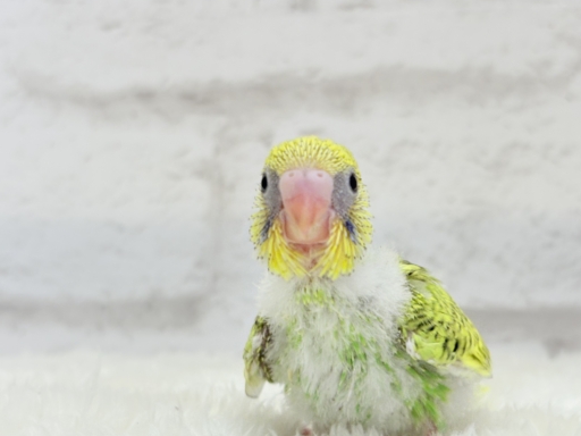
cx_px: 352
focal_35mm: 65
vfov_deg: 22.5
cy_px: 271
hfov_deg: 29.7
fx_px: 1091
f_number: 1.6
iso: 64
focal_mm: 5.96
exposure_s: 1/100
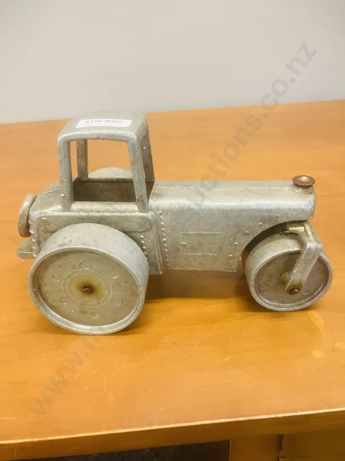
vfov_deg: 63.4
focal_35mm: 28
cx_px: 172
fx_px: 372
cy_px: 230
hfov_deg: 49.7
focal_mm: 3.99
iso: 320
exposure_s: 1/50
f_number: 1.8
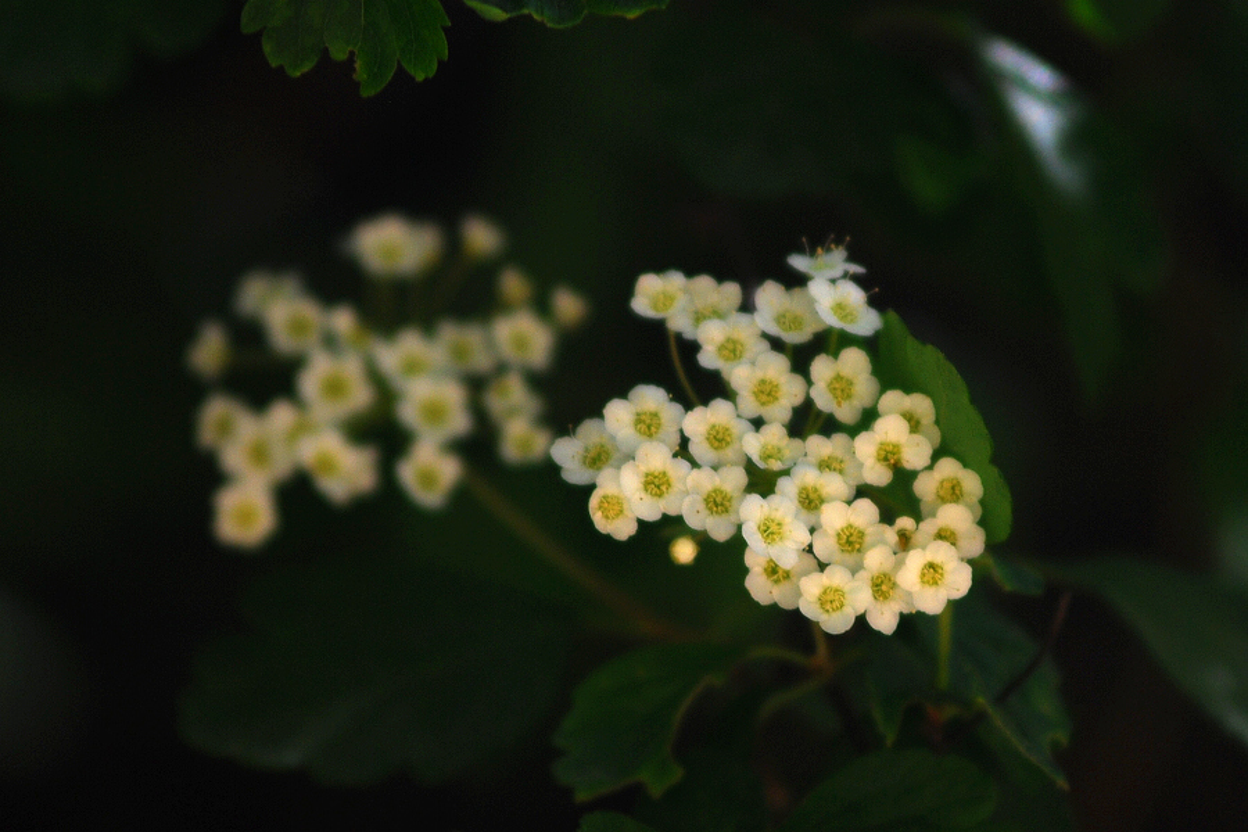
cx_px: 624
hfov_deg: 5.7
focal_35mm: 360
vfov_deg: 3.8
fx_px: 12479
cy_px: 416
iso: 100
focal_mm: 240
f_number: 5.6
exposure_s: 1/200
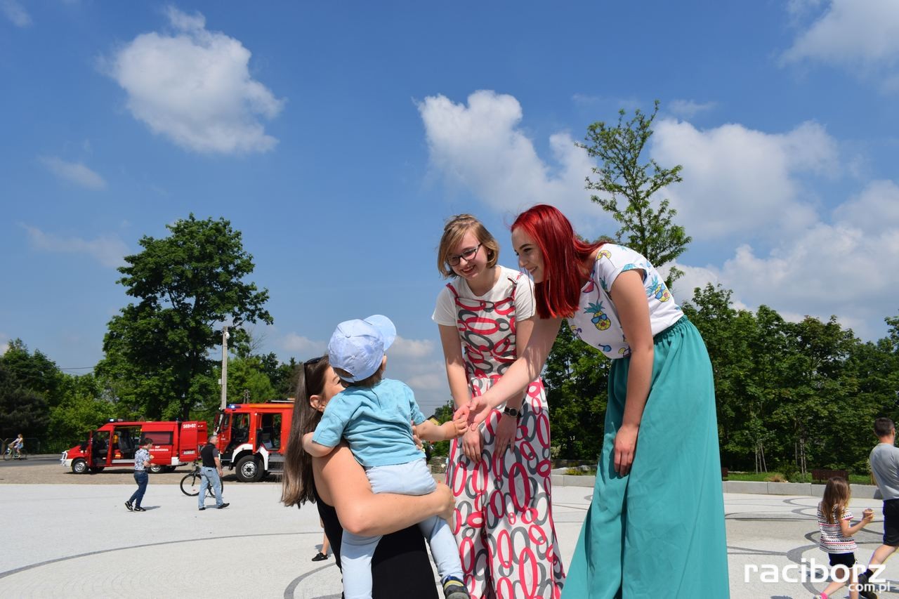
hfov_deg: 67.4
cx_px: 450
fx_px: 674
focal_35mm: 27
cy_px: 300
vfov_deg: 47.9
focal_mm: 18
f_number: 11
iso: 200
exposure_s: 1/500
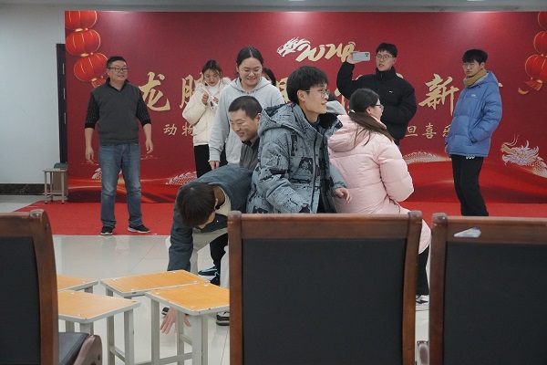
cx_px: 274
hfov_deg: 40.0
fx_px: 752
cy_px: 182
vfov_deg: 27.3
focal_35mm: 50
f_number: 4.5
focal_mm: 33
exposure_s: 1/125
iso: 6400
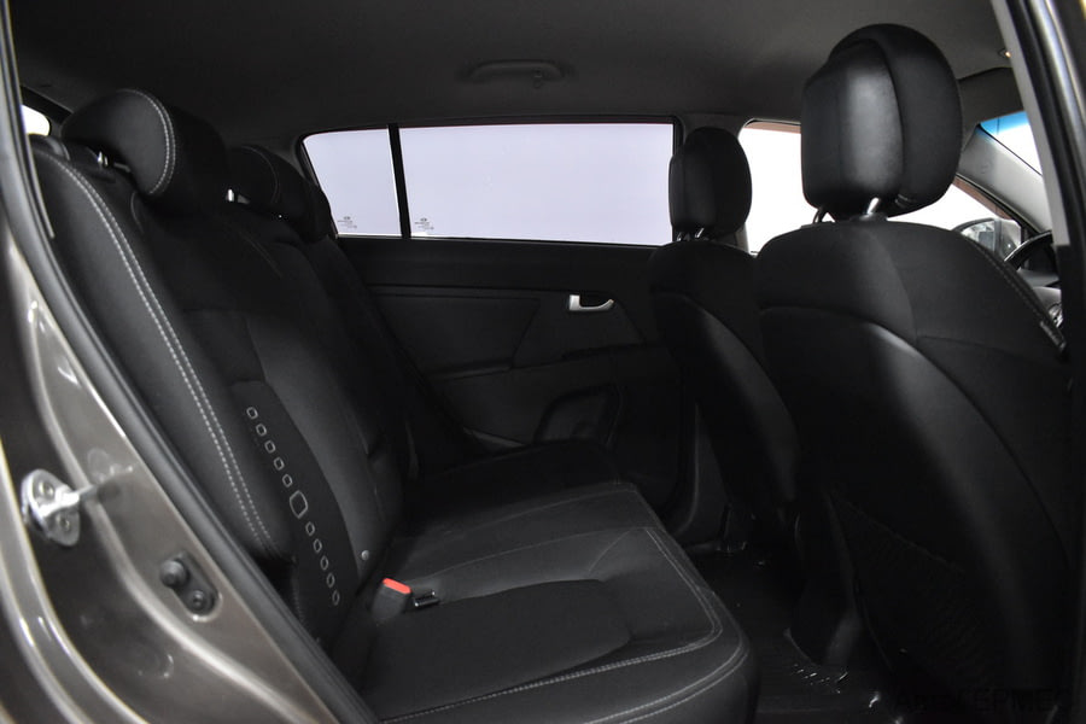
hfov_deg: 67.4
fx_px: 814
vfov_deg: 47.9
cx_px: 543
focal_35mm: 27
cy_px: 362
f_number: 3.5
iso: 4500
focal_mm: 18
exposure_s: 1/50
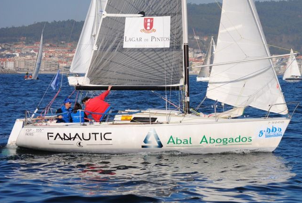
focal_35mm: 154
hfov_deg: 13.3
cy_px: 85
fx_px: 1295
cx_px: 184
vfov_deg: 9.0
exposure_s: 1/800
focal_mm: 82
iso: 100
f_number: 7.1
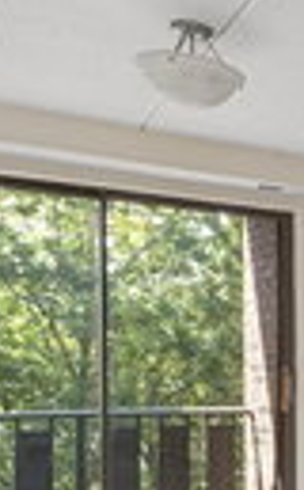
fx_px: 760
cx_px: 684
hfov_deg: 15.4
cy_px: 380
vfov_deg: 34.8
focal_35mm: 57
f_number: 13
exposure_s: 1/20
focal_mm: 10
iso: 400
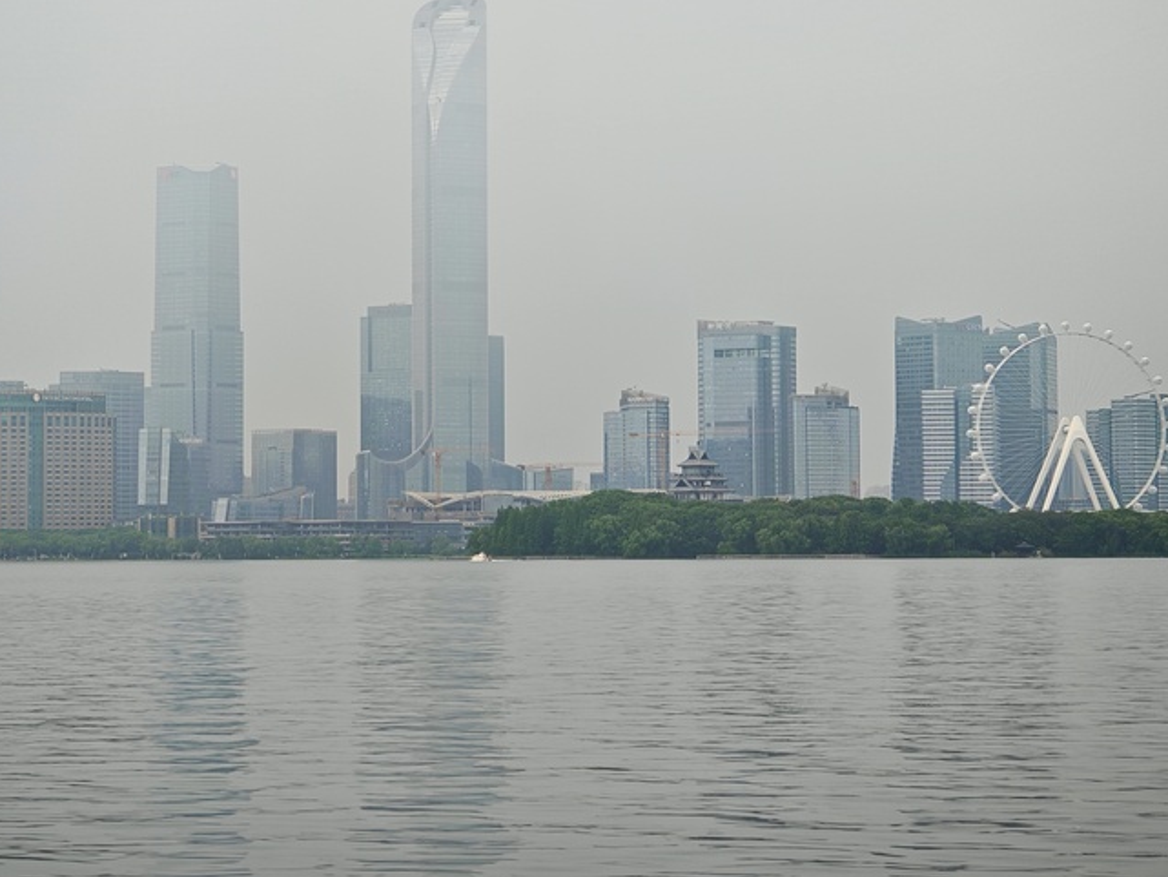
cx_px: 541
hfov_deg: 17.1
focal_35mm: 115
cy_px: 306
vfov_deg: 12.9
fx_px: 3881
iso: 80
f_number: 2.6
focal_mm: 15.38
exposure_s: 1/100
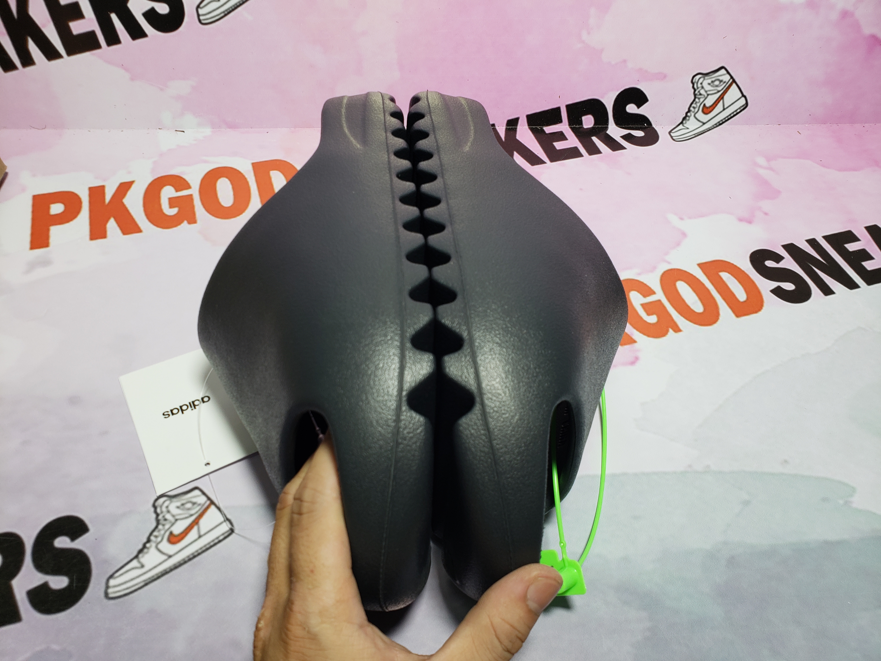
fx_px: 662
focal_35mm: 26
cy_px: 330
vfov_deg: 53.1
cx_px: 440
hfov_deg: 67.3
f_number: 2.4
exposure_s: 1/168
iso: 50
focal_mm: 4.3
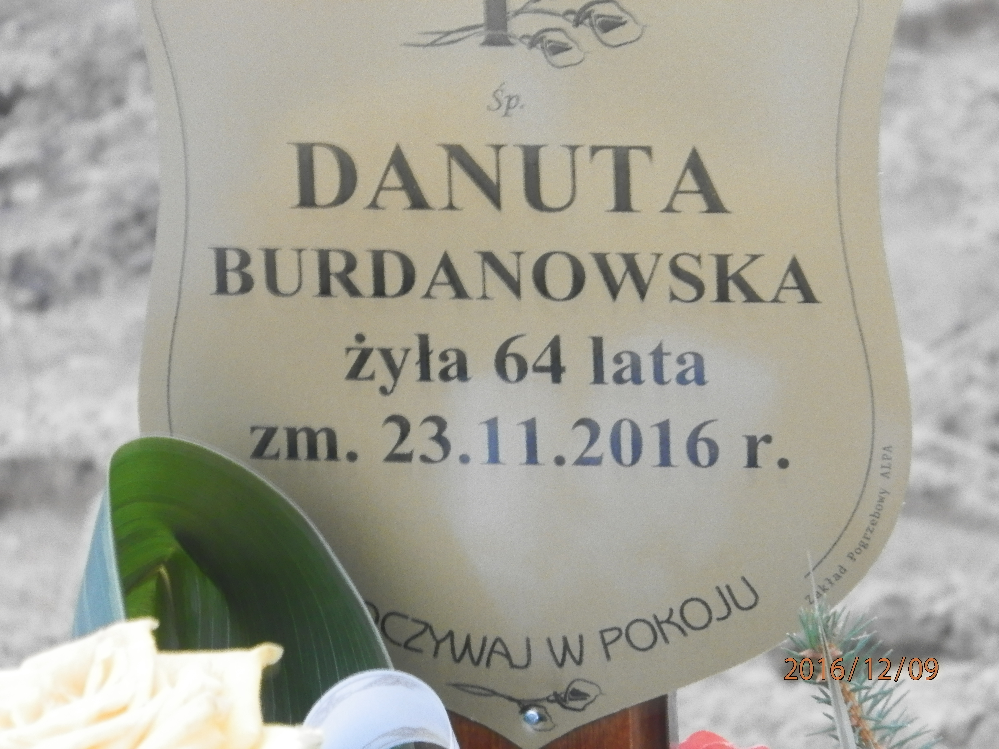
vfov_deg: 5.3
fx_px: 8110
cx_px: 500
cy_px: 374
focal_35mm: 281
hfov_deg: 7.0
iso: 400
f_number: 5.6
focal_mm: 50.2
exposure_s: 1/4
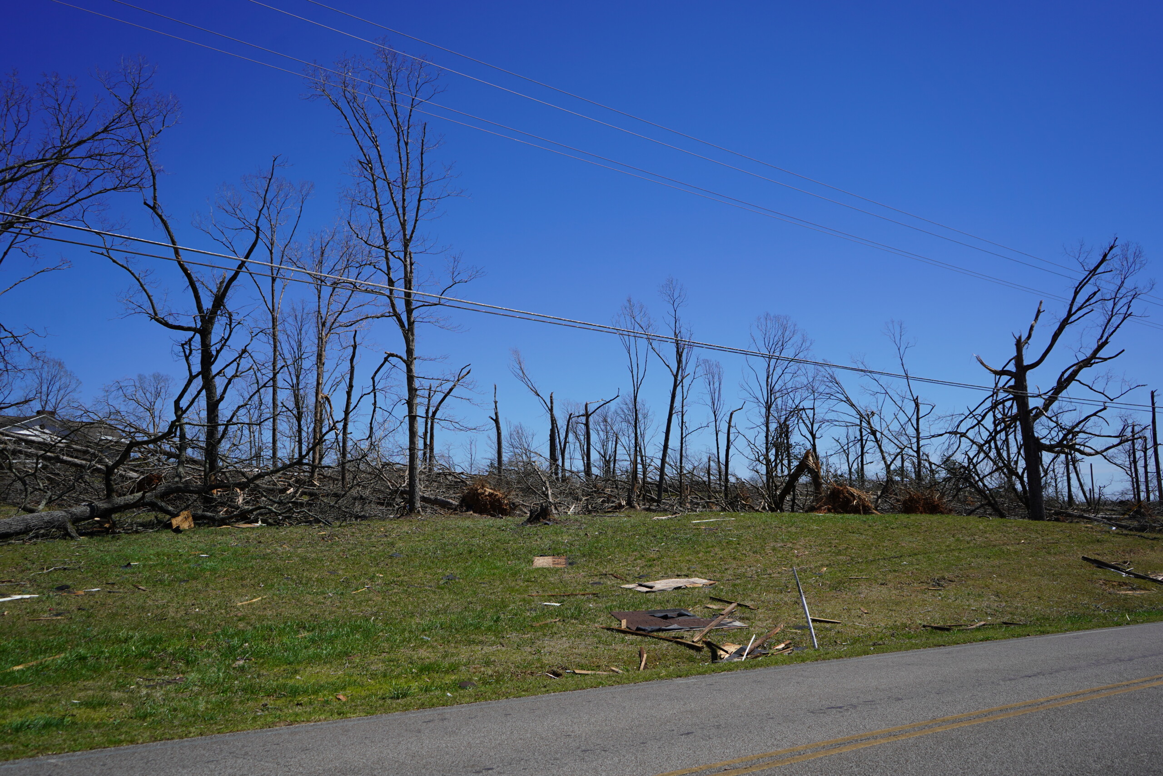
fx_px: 1001
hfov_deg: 60.3
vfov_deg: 42.3
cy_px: 388
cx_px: 582
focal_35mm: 31
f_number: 5
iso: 100
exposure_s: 1/1000
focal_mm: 31
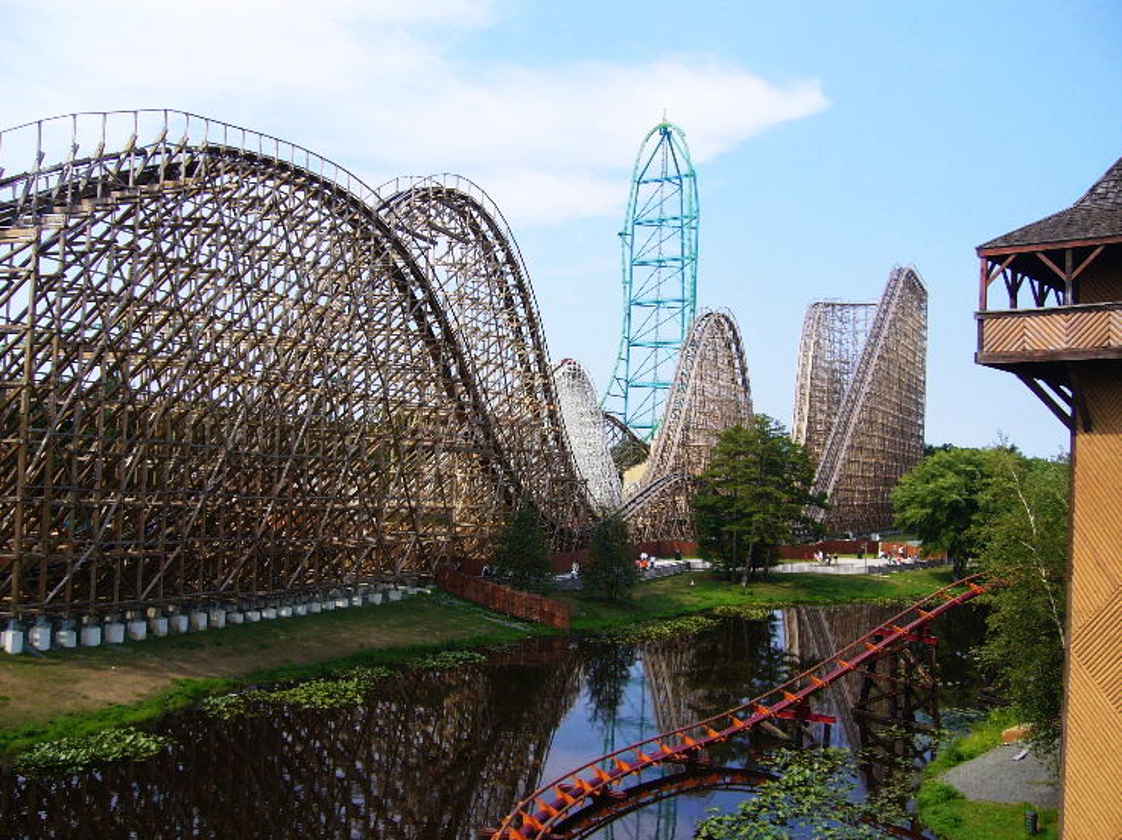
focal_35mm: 35
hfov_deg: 52.6
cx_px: 561
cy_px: 420
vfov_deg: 40.7
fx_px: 1134
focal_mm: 5.8
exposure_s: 1/200
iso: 80
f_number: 5.6
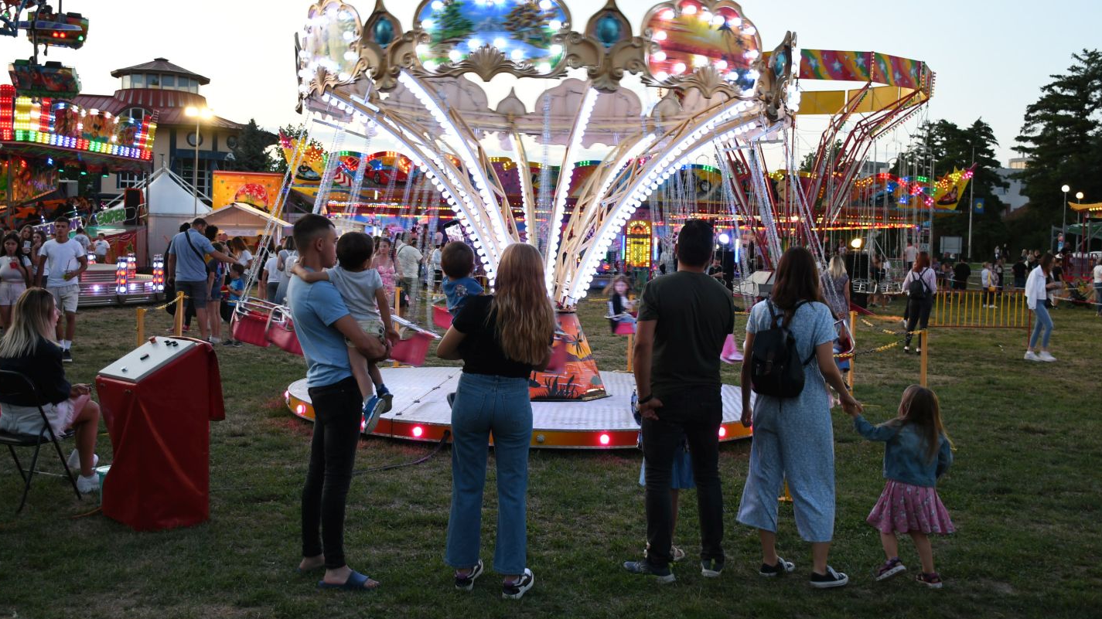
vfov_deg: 32.8
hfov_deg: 55.3
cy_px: 284
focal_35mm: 36
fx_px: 1052
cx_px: 548
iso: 500
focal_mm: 23
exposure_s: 1/60
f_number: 4
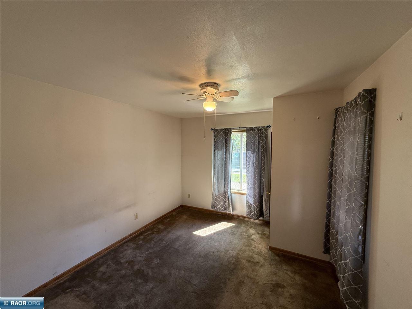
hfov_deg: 102.1
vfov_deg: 85.7
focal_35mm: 14
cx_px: 206
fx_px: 167
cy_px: 154
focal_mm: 2.22
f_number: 2.2
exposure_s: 1/99
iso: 200
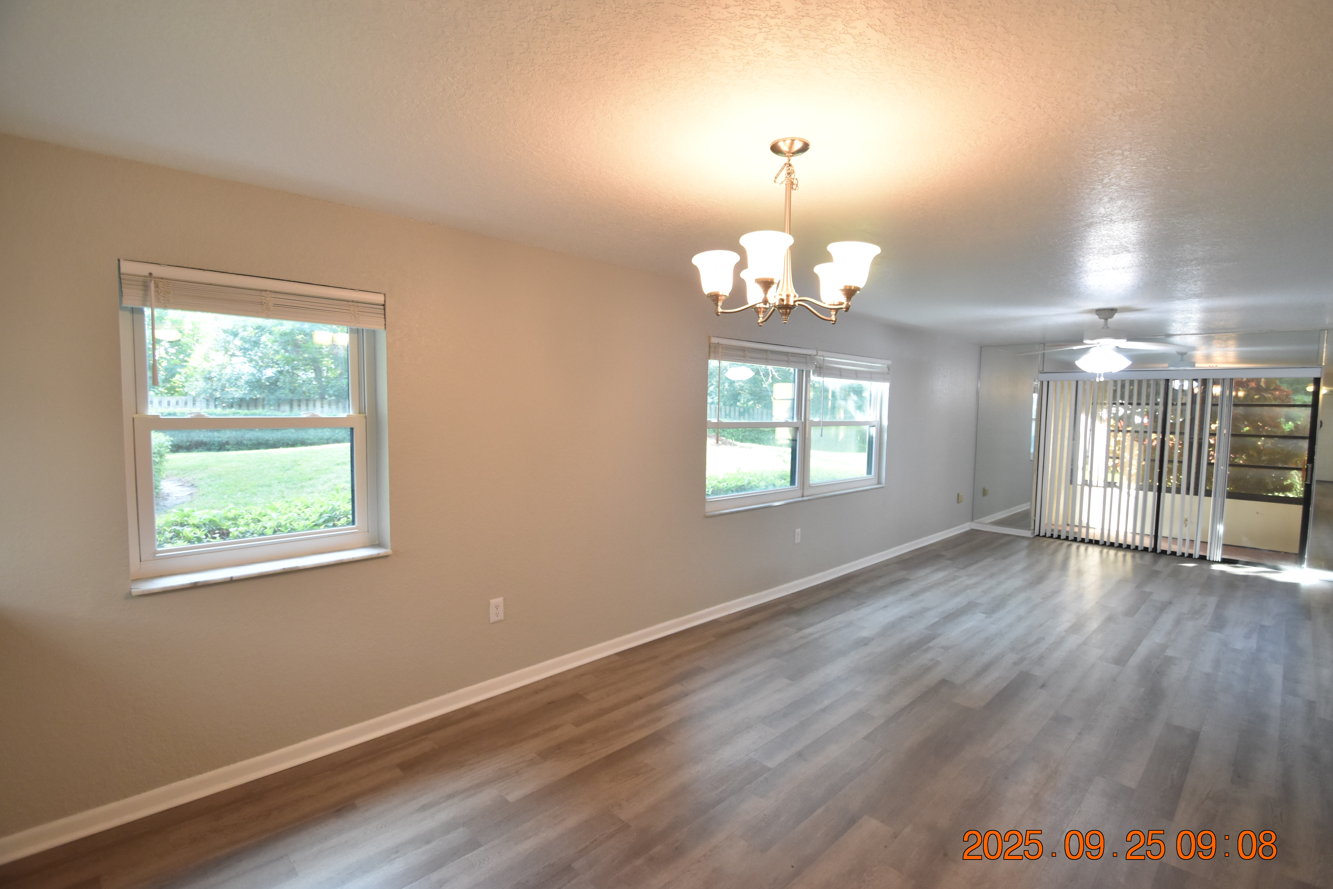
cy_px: 443
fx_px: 592
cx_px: 701
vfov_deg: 73.7
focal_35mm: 16
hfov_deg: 96.7
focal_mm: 10
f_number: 3.5
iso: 800
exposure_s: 1/60
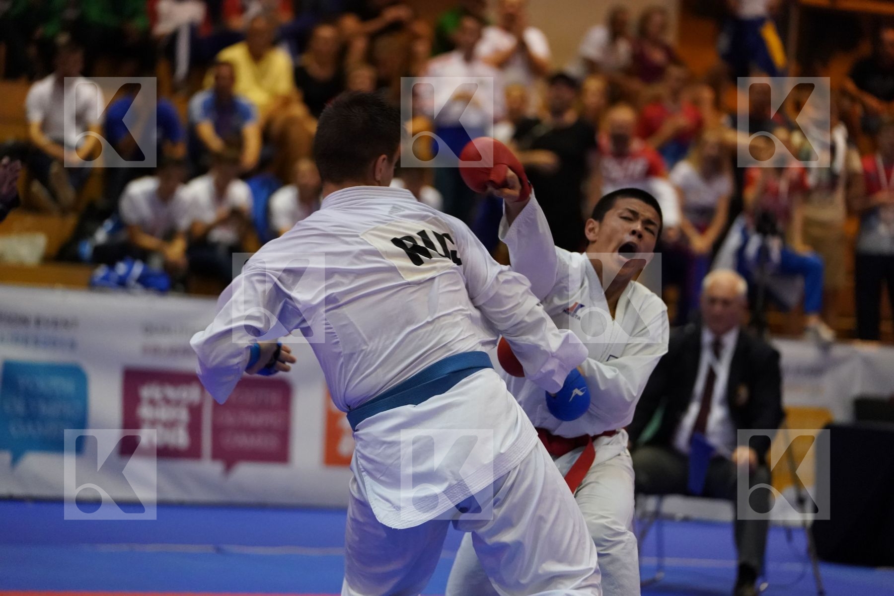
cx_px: 447
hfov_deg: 15.4
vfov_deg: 10.3
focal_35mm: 133
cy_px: 298
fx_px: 3303
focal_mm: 133
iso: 6400
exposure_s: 1/800
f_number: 2.8
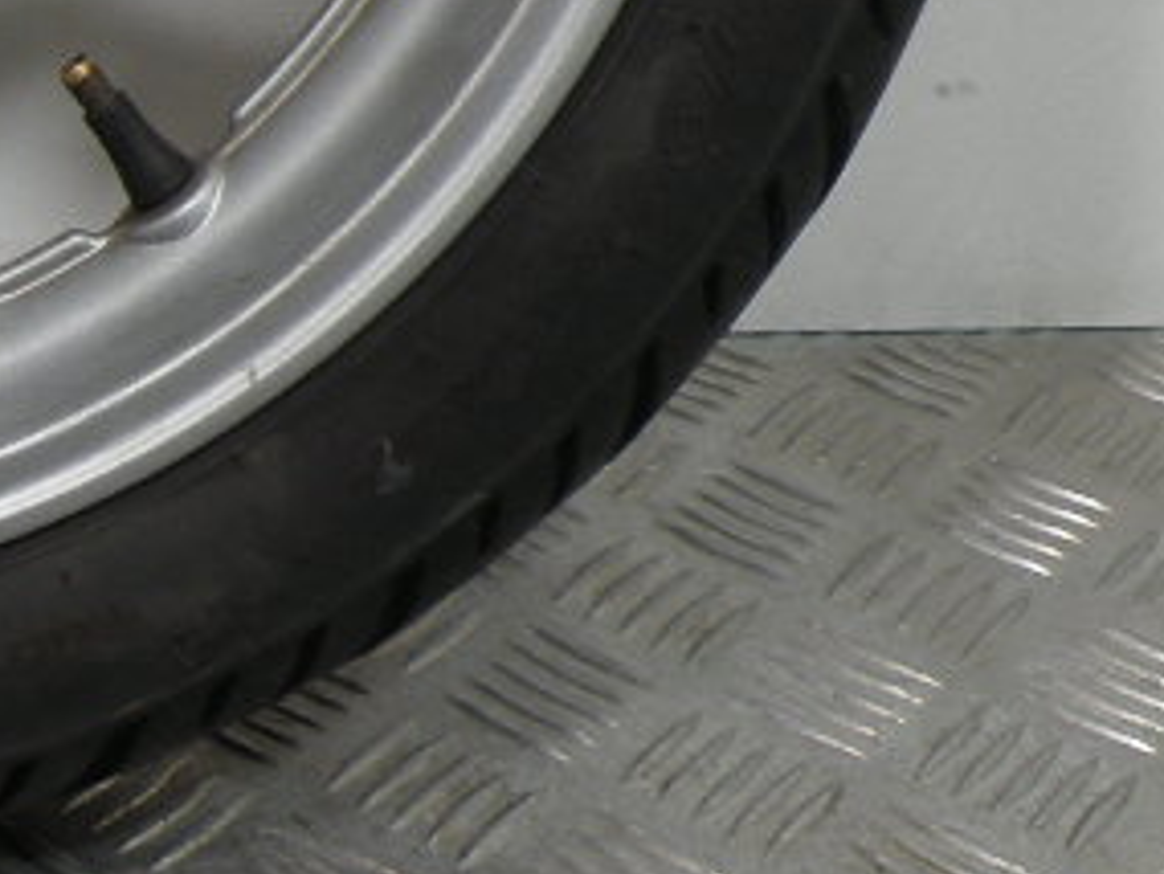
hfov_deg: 18.5
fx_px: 3263
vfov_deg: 13.9
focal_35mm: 97
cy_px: -580
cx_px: -441
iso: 64
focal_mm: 4.7
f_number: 3.2
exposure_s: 1/82
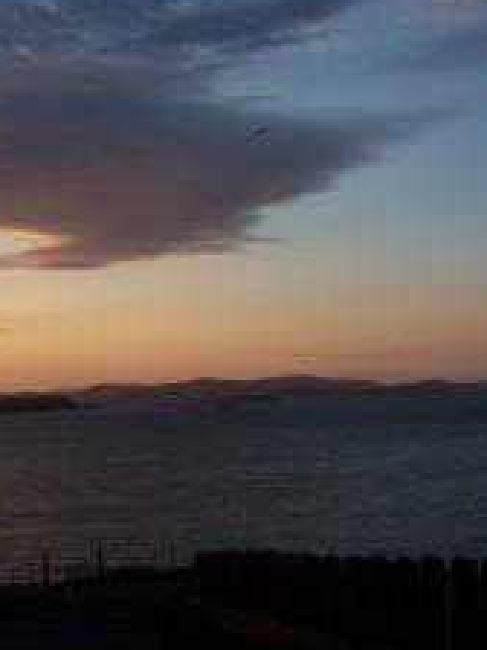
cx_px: -9
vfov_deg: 32.7
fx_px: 1107
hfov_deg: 23.7
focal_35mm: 59
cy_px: 348
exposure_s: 1/250
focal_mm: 5.5
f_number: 3.4
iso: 80
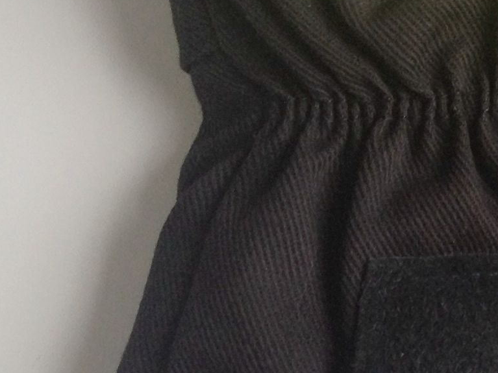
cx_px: 860
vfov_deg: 9.8
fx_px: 2143
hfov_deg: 12.3
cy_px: -45
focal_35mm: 149
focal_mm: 4.28
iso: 50
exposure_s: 1/25
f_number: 2.4
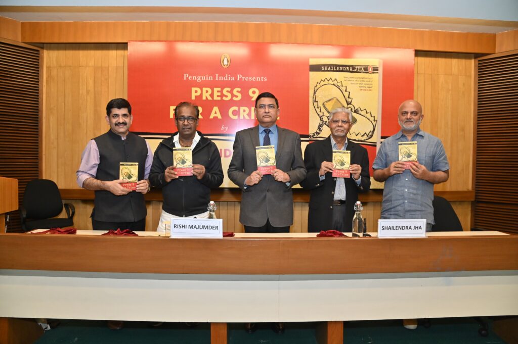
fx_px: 345
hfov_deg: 73.8
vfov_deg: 53.1
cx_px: 259
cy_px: 172
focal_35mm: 24
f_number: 6.3
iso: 1600
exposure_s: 1/80
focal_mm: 24
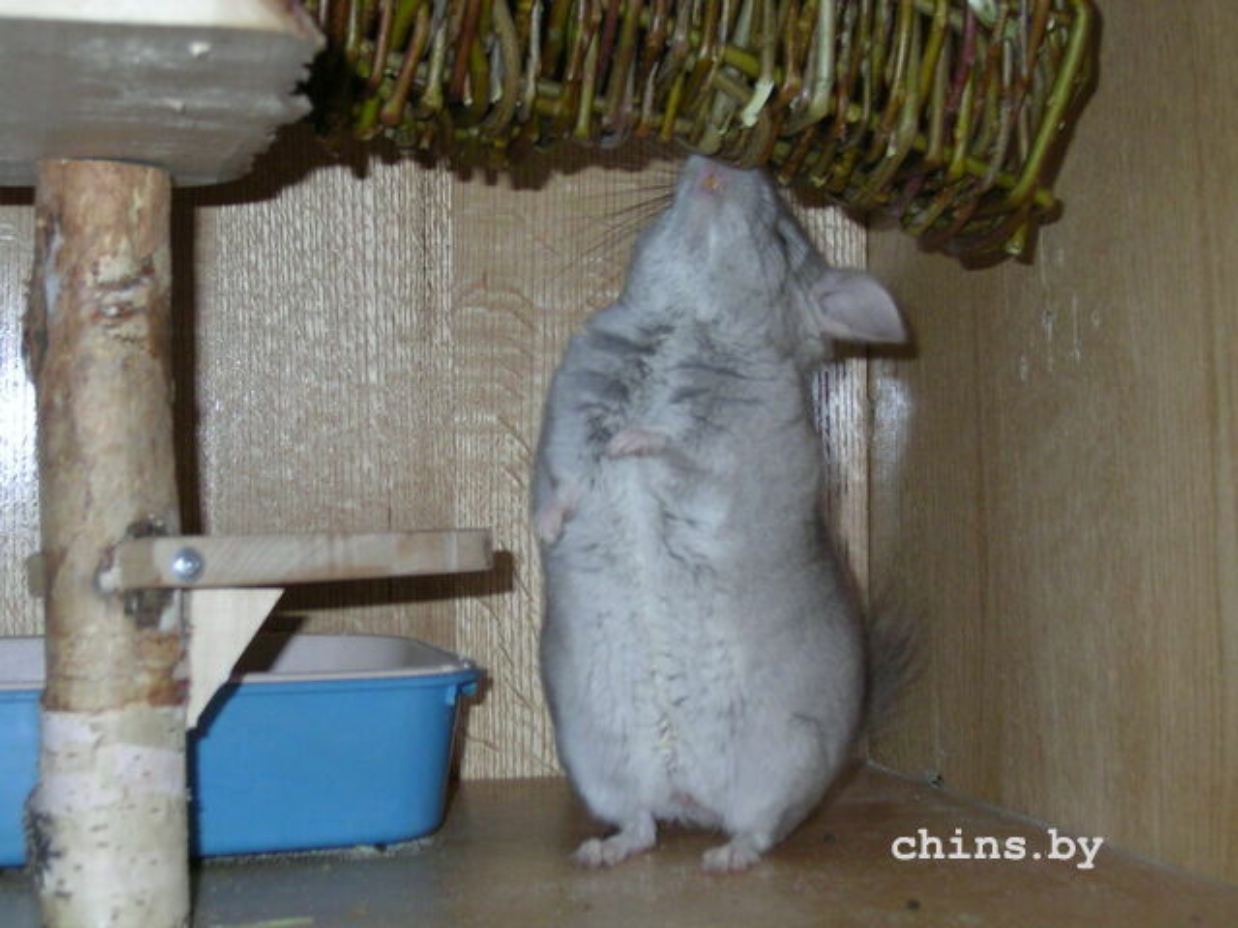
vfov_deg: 22.9
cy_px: 464
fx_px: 2289
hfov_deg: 30.3
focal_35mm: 64
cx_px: 619
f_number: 3.8
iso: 100
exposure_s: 1/53.7
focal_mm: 10
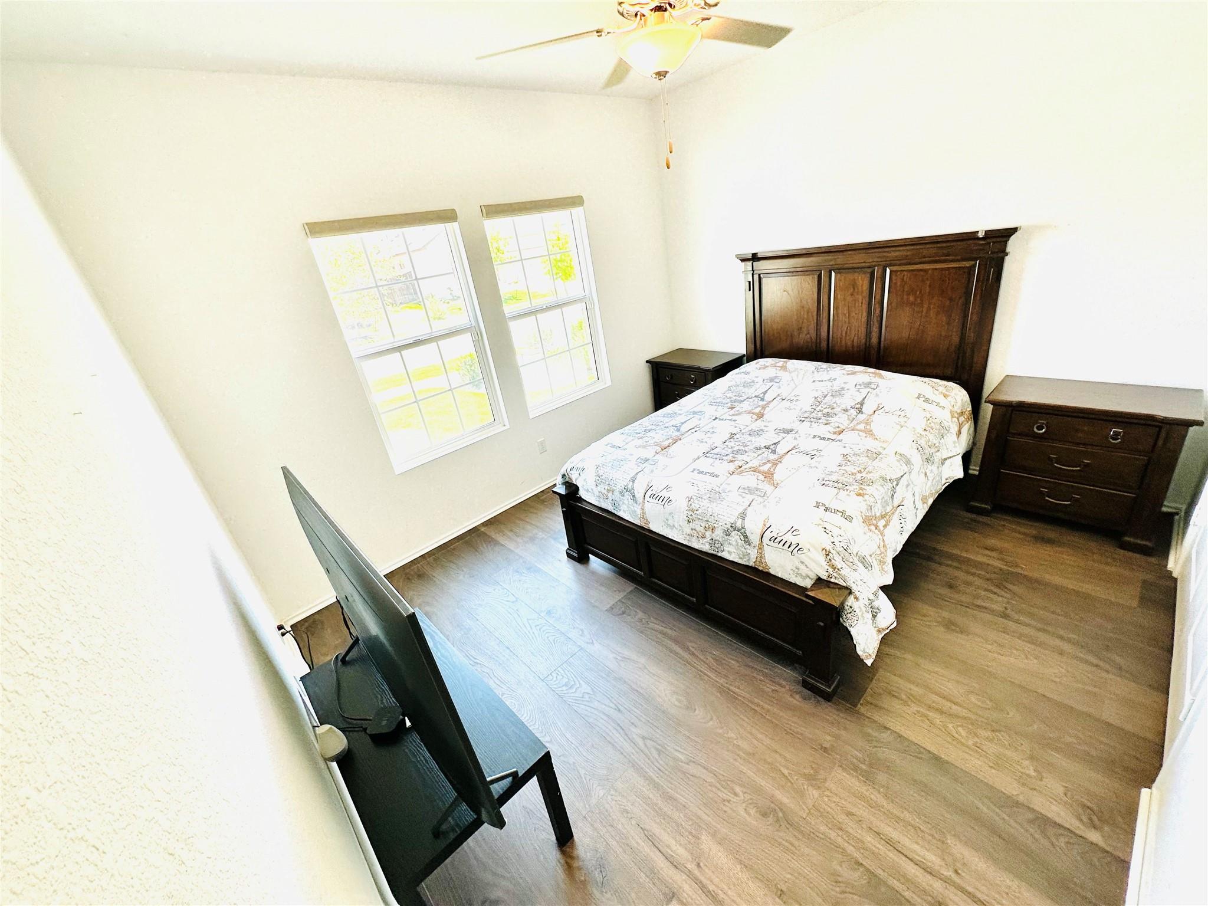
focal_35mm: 14
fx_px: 489
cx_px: 604
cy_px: 453
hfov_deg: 102.1
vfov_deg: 85.7
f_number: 2.2
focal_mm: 2.22
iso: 64
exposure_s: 1/120
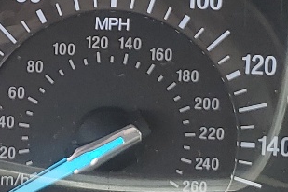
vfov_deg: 9.8
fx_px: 1120
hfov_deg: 14.5
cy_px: 92
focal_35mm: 140
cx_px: 43
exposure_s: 1/143
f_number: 1.5
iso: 50
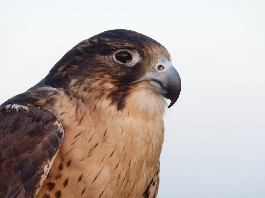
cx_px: 144
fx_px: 2503
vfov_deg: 4.5
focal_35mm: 327
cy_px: 92
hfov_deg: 6.1
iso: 640
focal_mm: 49.2
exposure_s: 1/250
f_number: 4.9
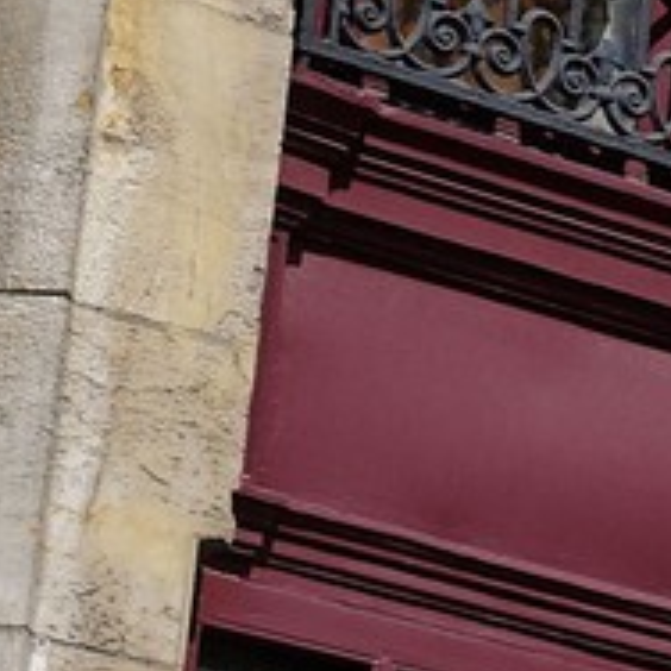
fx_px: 6009
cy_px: 307
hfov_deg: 5.8
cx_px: 2249
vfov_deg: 6.4
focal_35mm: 274
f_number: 11
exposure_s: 1/200
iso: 200
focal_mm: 38
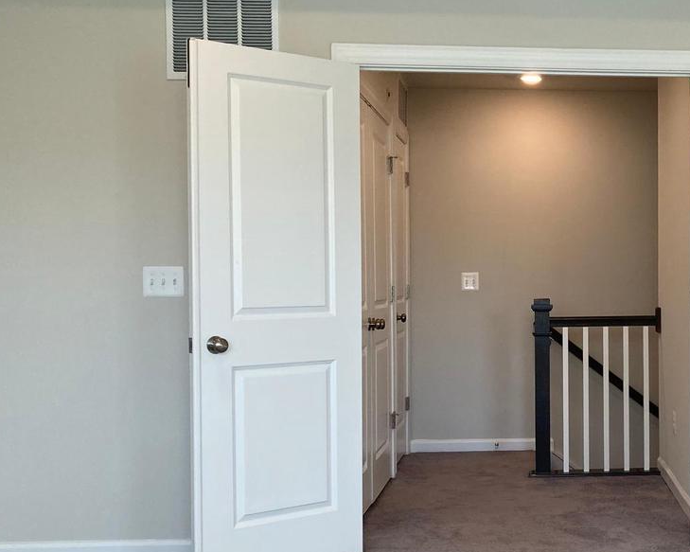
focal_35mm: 54
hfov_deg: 33.1
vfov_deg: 28.1
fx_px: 1103
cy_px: 297
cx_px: 612
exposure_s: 1/120
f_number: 1.8
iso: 64
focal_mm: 3.99
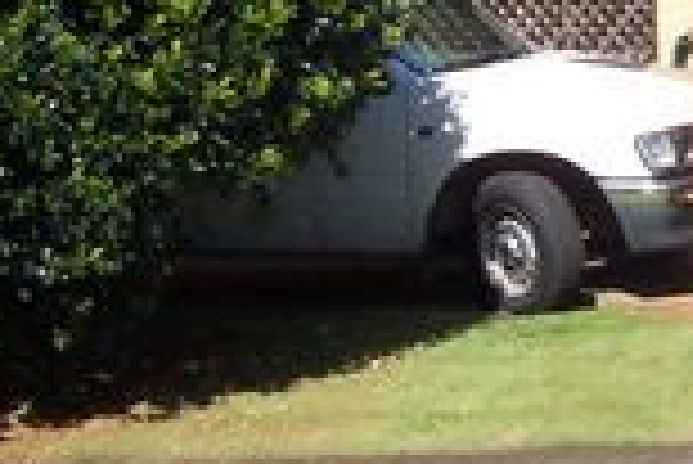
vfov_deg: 11.6
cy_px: -97
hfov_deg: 16.5
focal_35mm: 116
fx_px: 2235
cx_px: 954
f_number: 4.8
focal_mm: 8
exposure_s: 1/500
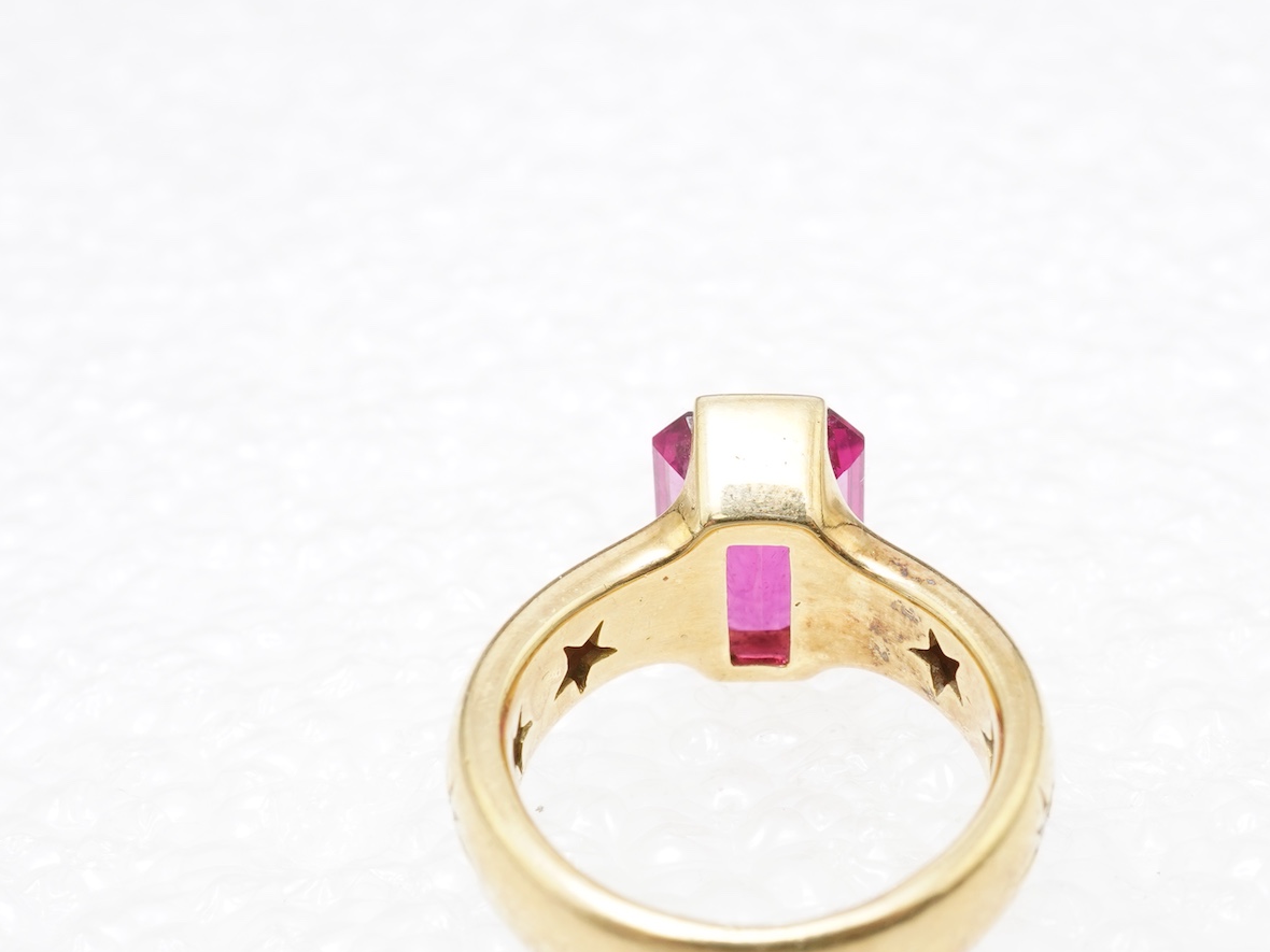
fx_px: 2421
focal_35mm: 66
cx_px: 768
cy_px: 563
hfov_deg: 29.3
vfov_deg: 22.2
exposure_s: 1/125
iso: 800
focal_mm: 30
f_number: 20
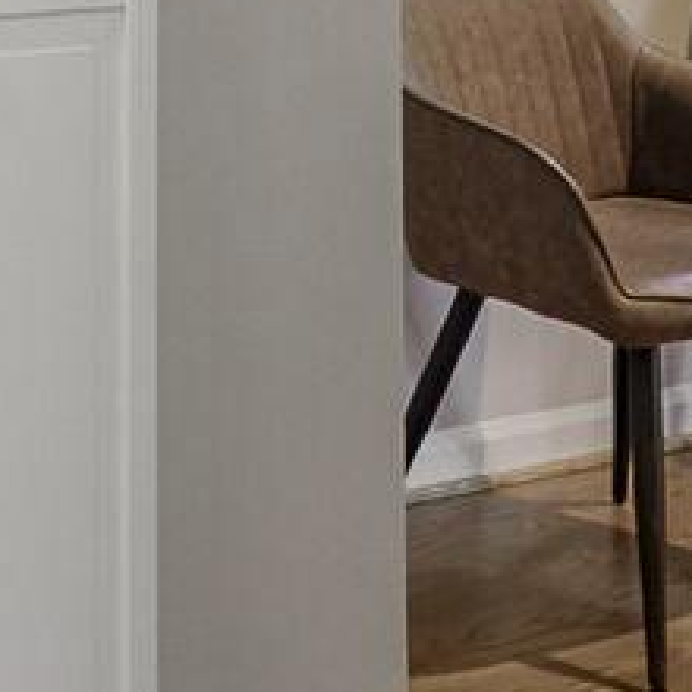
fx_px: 2420
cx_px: -91
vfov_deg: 15.1
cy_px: -343
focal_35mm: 107
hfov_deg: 15.8
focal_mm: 16
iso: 200
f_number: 7.1
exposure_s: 1/3
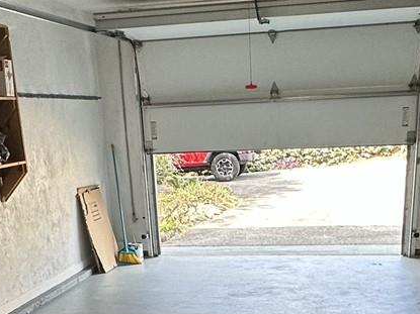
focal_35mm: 54
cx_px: 212
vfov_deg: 24.8
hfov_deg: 35.6
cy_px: 362
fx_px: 655
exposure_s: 1/120
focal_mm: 2.22
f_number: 2.2
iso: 64
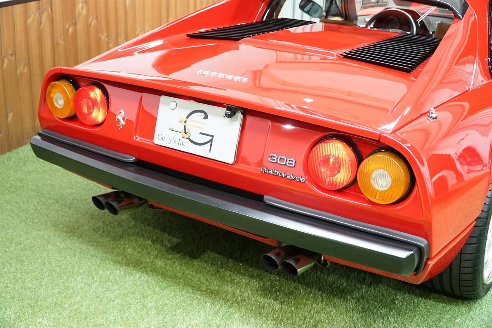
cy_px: 164
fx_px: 574
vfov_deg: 31.9
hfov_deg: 46.4
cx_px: 246
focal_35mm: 42
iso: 2000
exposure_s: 1/60
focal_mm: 28
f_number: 4
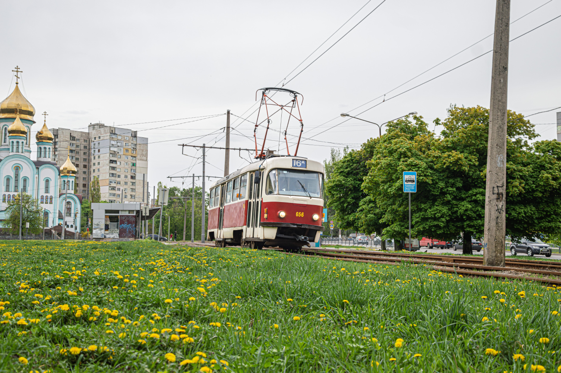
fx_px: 794
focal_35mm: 51
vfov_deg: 26.4
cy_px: 186
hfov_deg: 38.9
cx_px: 280
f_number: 5.6
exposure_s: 1/250
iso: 200
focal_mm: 34
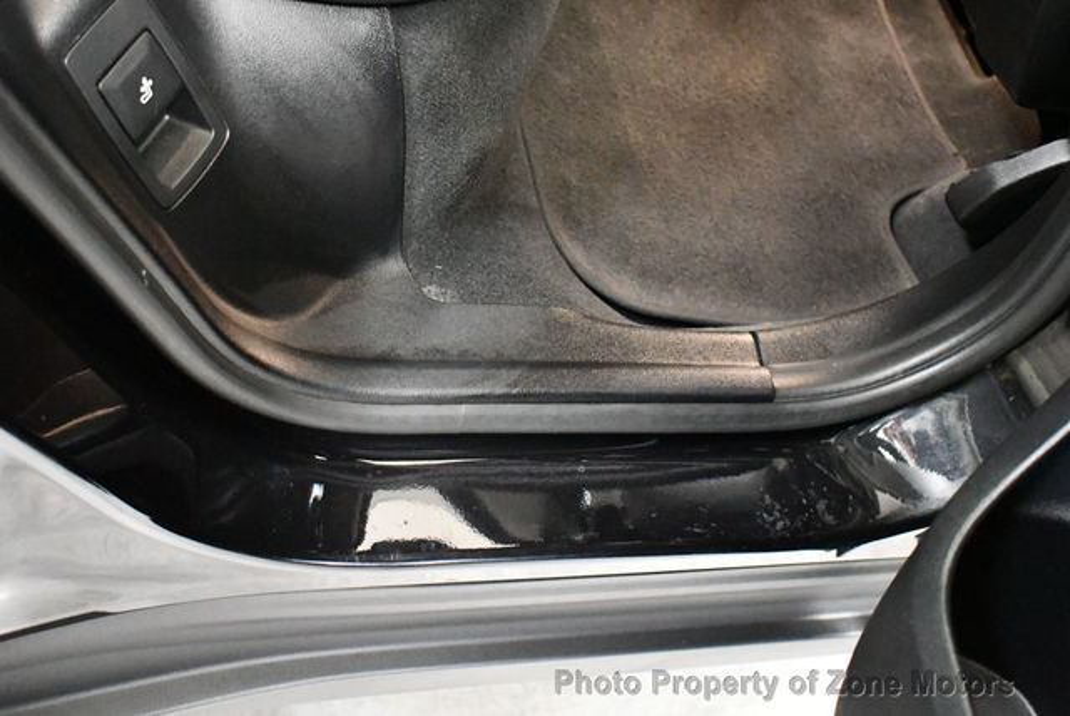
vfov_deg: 27.0
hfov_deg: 39.6
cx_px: 535
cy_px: 358
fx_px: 1487
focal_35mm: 50
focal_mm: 25
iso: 12800
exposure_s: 1/40
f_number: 4
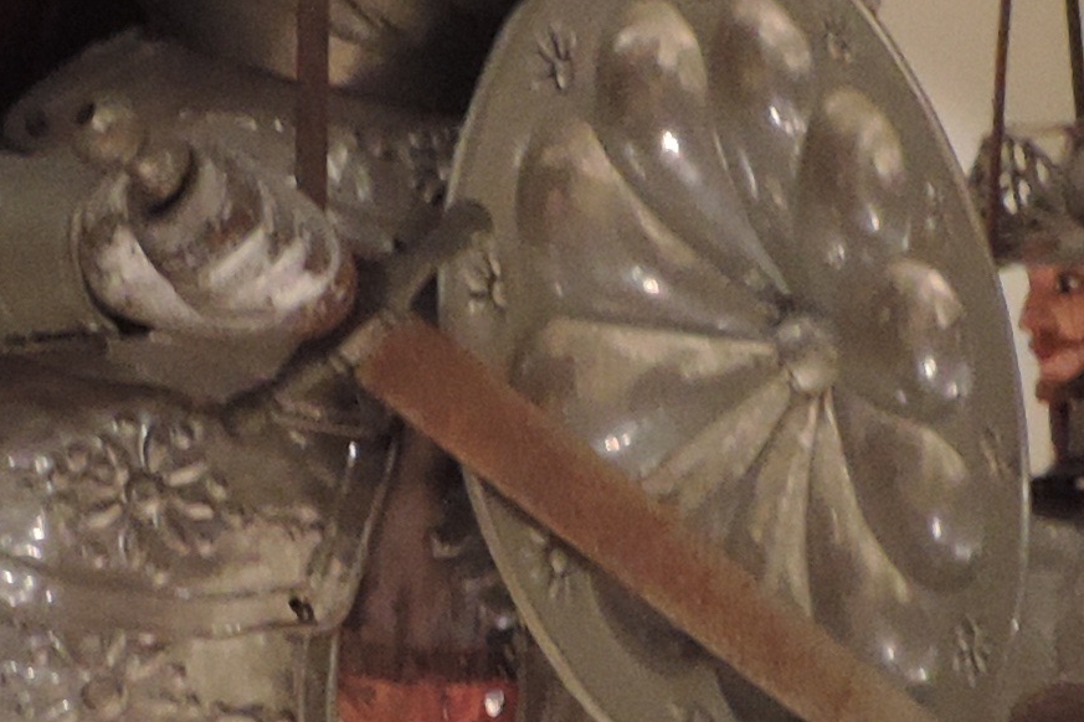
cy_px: 573
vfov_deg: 9.8
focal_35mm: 140
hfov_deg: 14.7
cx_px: 509
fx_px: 4215
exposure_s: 1/15
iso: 400
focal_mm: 4.3
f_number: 3
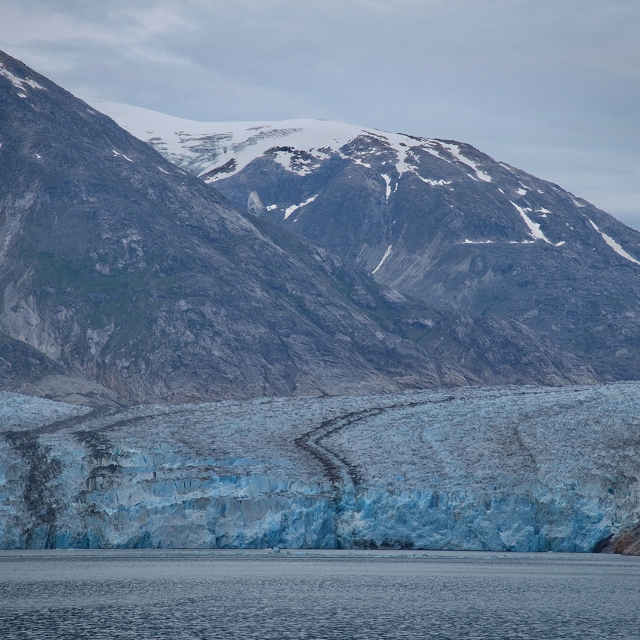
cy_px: 318
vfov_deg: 11.3
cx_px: 343
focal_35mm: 154
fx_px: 3221
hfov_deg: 11.3
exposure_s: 1/250
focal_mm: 120
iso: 100
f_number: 6.3
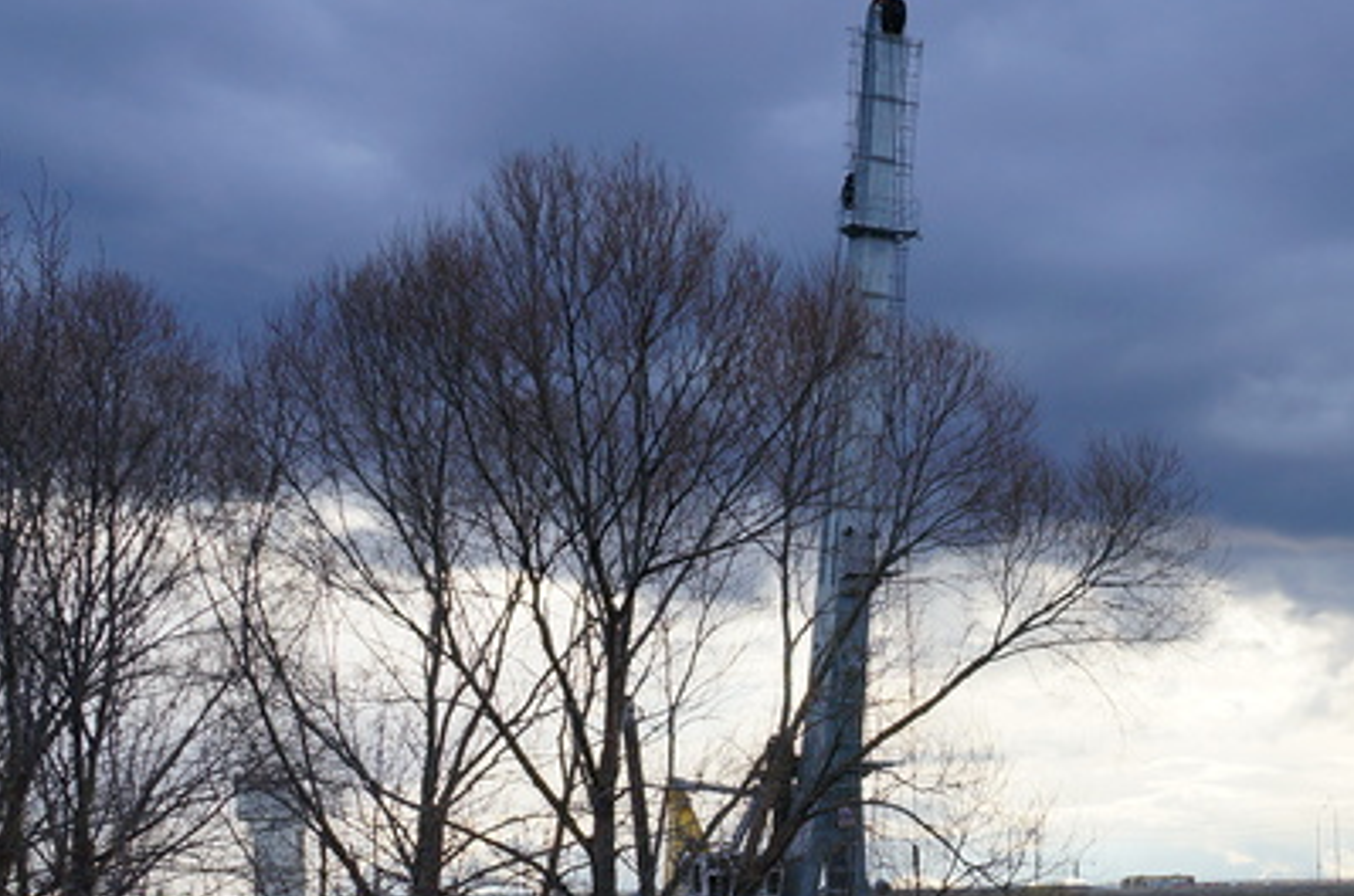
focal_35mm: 67
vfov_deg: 19.7
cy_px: 867
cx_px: 1357
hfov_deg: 28.3
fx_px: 2516
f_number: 9
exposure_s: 1/160
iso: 100
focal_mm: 21
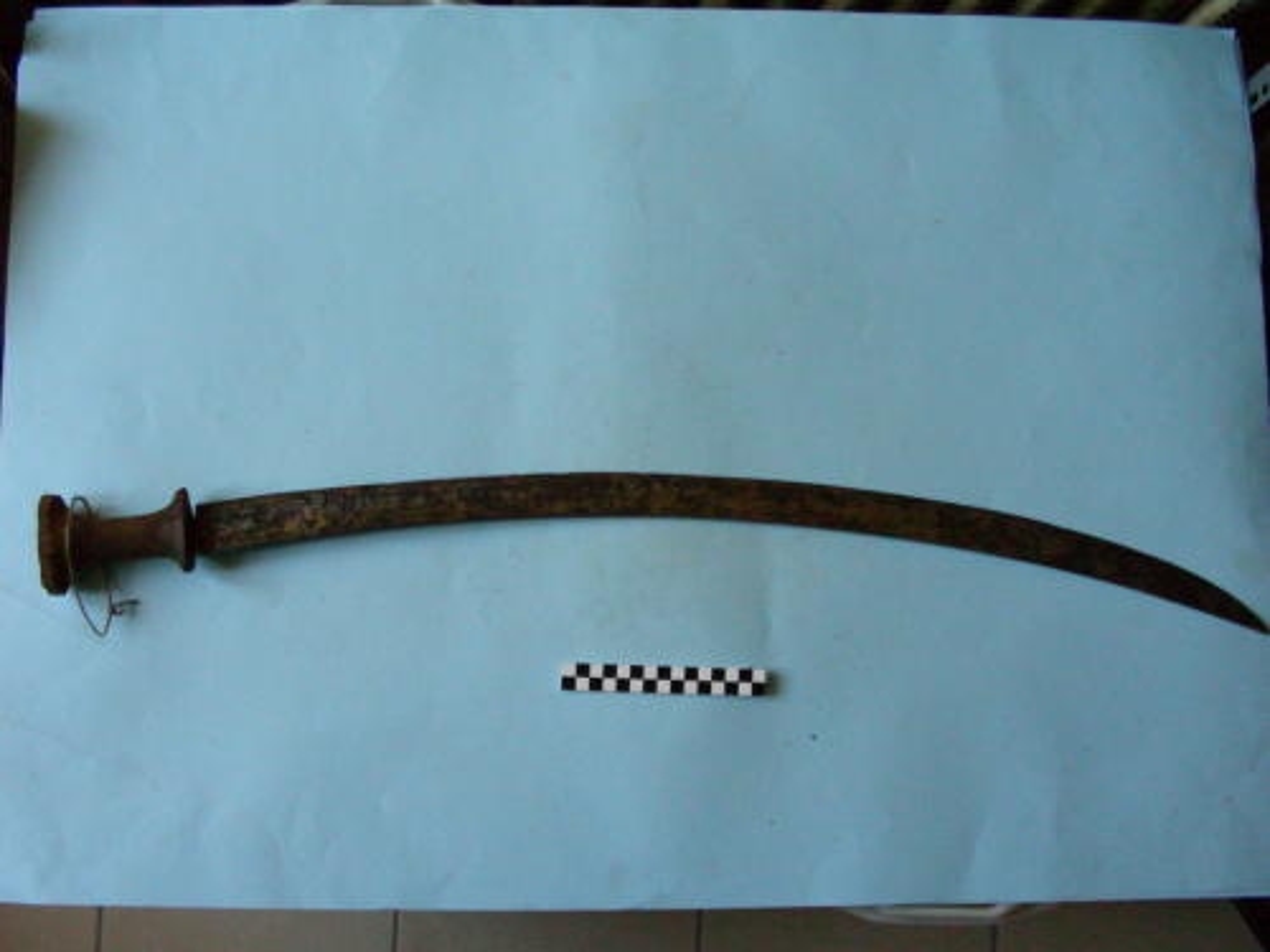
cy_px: 476
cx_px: 635
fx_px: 1394
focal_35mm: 38
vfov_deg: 37.7
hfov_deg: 49.0
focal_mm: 6.3
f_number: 3.5
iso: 400
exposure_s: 1/64
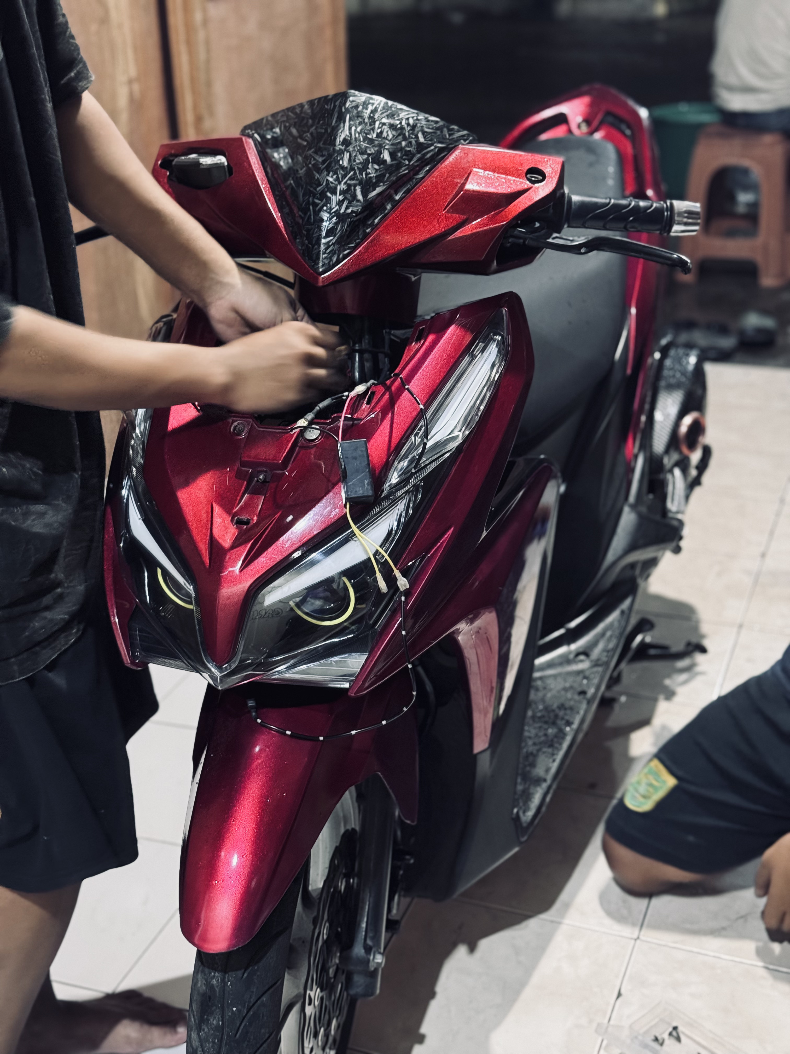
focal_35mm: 48
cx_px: 395
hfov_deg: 30.3
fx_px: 1461
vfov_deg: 39.7
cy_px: 527
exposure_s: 1/25
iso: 640
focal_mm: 6.76
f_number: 1.78
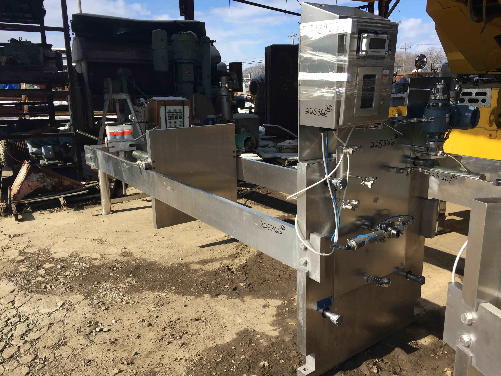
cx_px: 250
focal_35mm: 29
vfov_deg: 48.2
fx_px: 420
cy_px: 188
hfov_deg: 61.7
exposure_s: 1/1522
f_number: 2.2
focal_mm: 4.15
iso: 32
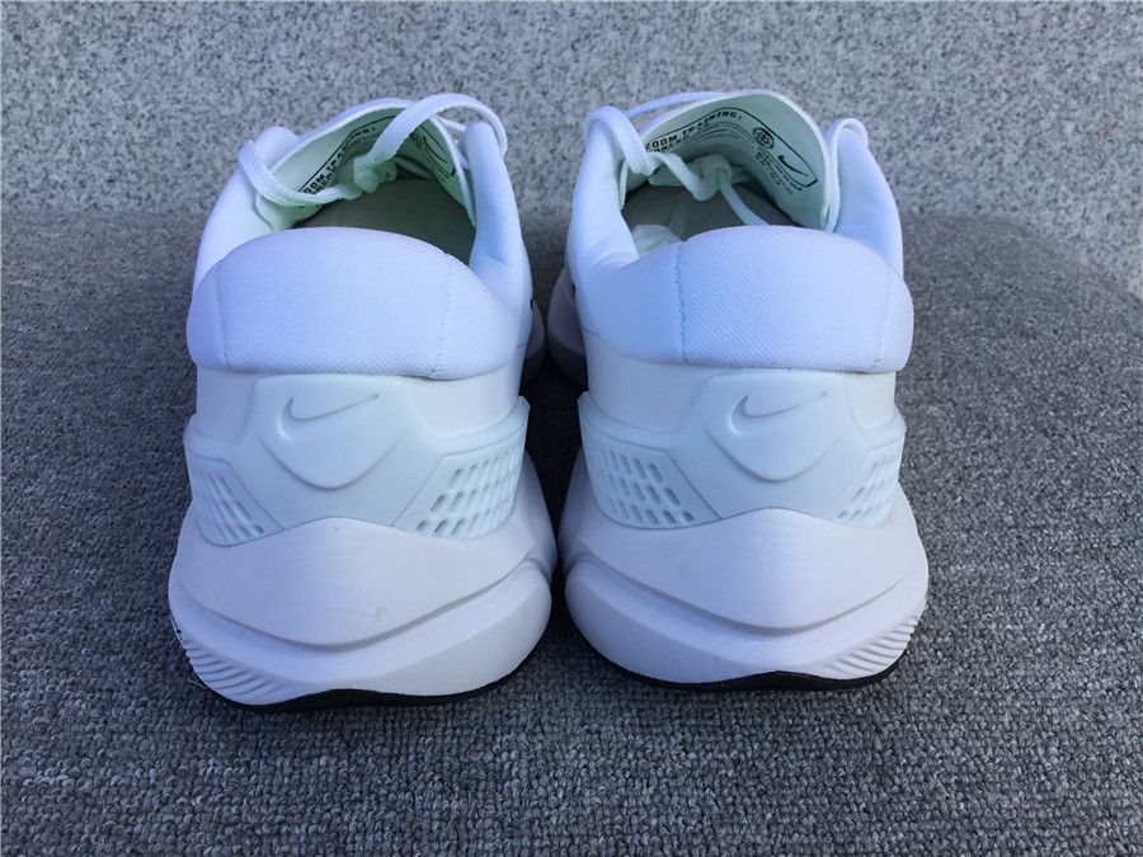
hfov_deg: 58.4
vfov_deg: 45.4
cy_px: 428
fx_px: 1024
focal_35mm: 31
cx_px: 572
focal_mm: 3.3
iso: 25
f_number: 2.4
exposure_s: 1/306
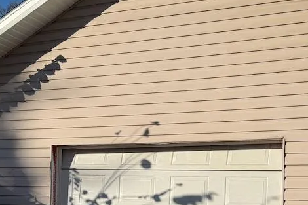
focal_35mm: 68
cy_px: 208
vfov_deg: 19.4
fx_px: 582
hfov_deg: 29.7
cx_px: 163
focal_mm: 6.76
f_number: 1.78
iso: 80
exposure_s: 1/8130
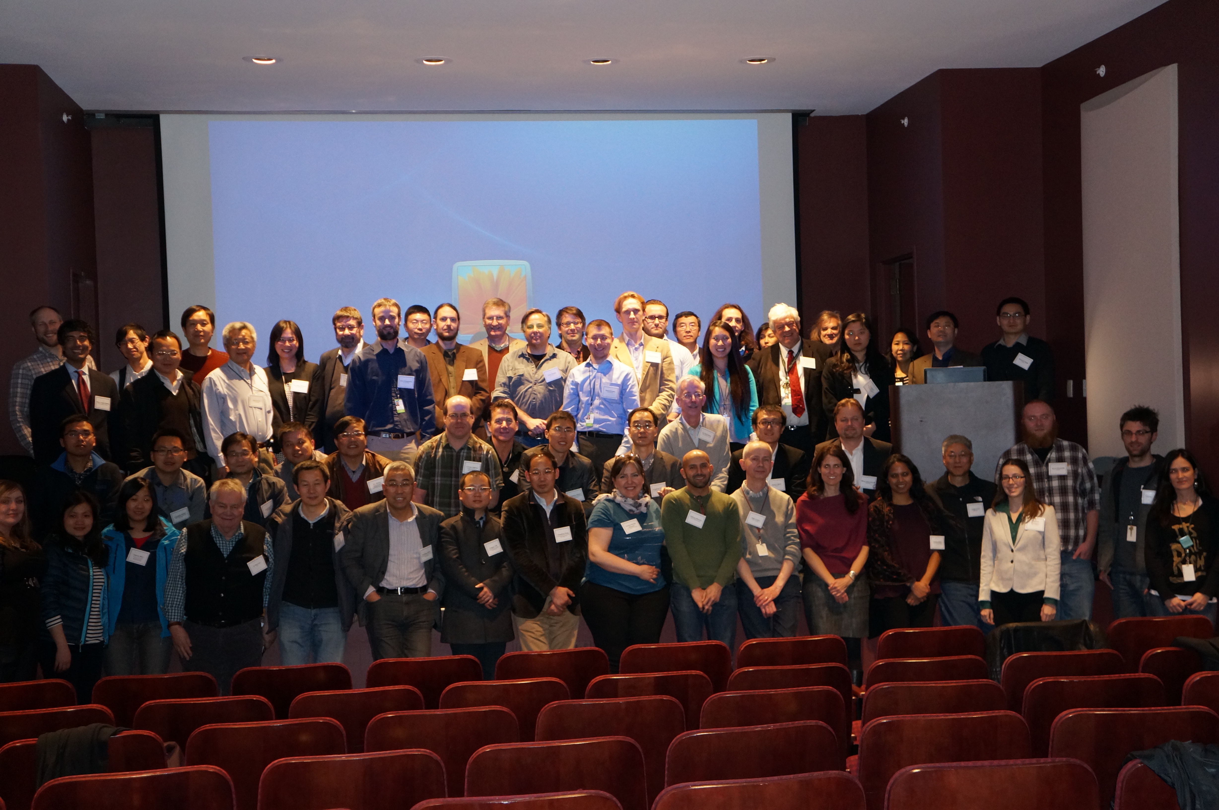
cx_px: 610
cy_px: 405
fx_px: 1674
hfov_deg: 40.0
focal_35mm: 50
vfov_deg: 27.2
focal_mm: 33
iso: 1250
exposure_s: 1/60
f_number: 4.5
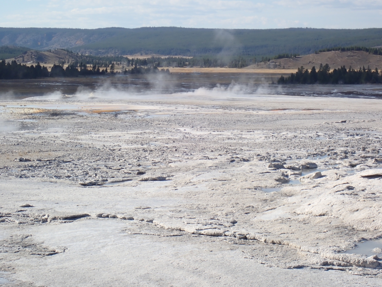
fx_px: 1104
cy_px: 144
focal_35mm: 100
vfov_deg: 14.8
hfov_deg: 19.6
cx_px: 191
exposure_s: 1/320
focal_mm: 18
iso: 100
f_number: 6.3
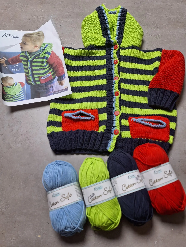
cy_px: 124
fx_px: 165
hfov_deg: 58.9
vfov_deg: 73.9
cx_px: 93
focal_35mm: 23
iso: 64
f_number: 1.8
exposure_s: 1/50
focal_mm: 5.54
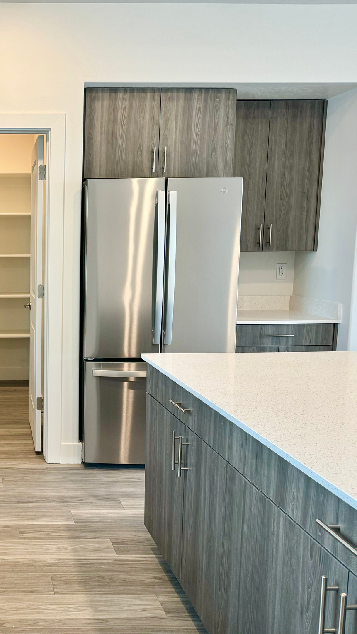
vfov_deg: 56.6
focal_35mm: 35
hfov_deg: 31.0
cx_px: -7
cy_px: 317
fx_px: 589
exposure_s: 1/120
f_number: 1.78
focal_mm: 6.76
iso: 125
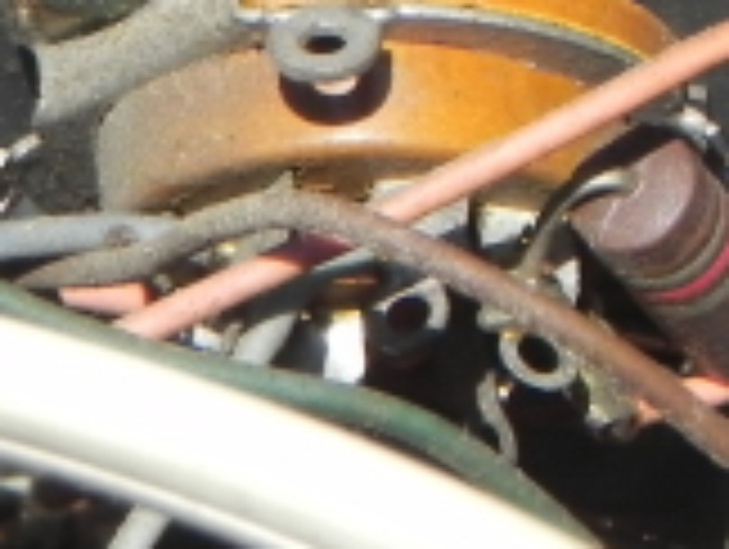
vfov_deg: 2.6
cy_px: 605
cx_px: -907
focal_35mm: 580
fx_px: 12233
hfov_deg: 3.4
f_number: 6.3
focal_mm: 23
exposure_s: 1/389
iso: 160
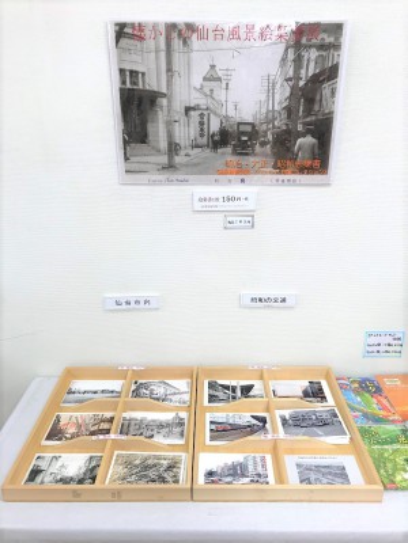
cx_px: 204
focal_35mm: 28
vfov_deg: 63.4
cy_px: 272
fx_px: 440
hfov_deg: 49.7
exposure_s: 1/100
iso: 32
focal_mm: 3.99
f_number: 1.8
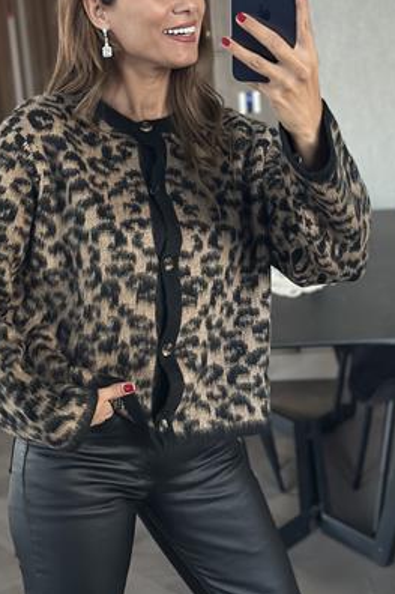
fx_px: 1054
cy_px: 224
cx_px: 171
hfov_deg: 21.2
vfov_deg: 31.3
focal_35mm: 64
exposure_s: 1/40
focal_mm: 6.86
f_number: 1.78
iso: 640
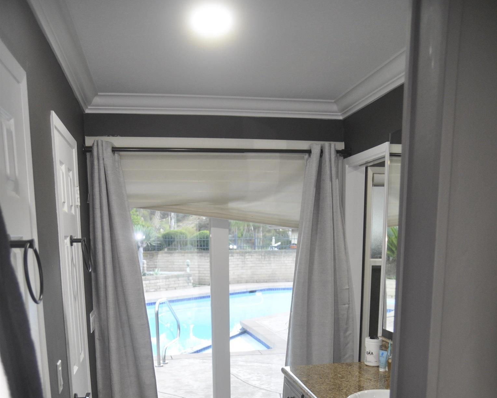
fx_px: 1000
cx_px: 249
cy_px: 369
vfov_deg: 21.9
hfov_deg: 27.9
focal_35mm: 68
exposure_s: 1/125
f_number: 2.8
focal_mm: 32
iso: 560
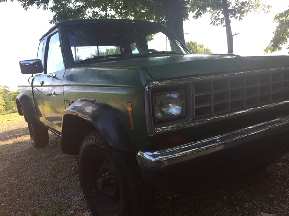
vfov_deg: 46.8
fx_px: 250
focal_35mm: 30
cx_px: 147
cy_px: 109
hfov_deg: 60.0
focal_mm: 4.15
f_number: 2.2
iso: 32
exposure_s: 1/130
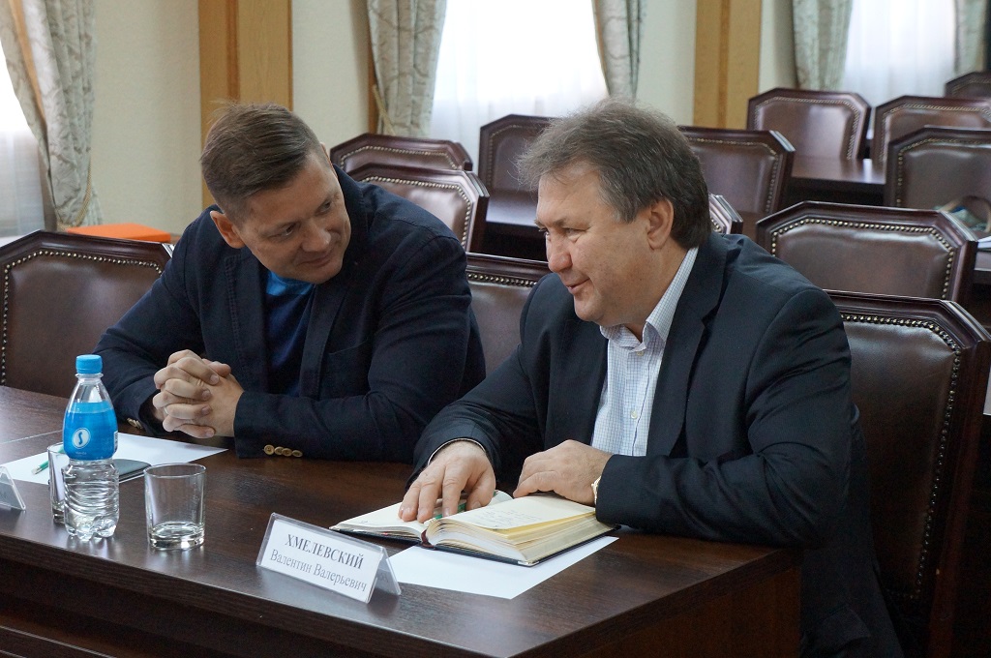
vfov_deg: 16.5
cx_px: 496
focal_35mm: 82
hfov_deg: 24.6
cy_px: 329
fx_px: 2268
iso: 3200
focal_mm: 55
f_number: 5.6
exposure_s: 1/160
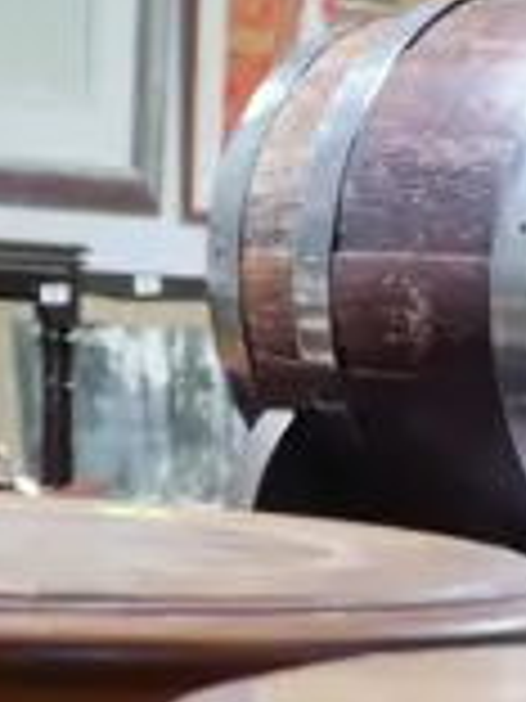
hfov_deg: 8.0
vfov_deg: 9.1
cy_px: 1930
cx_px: 708
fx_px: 3728
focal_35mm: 184
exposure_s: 1/60
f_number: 3.5
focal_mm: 14
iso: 800
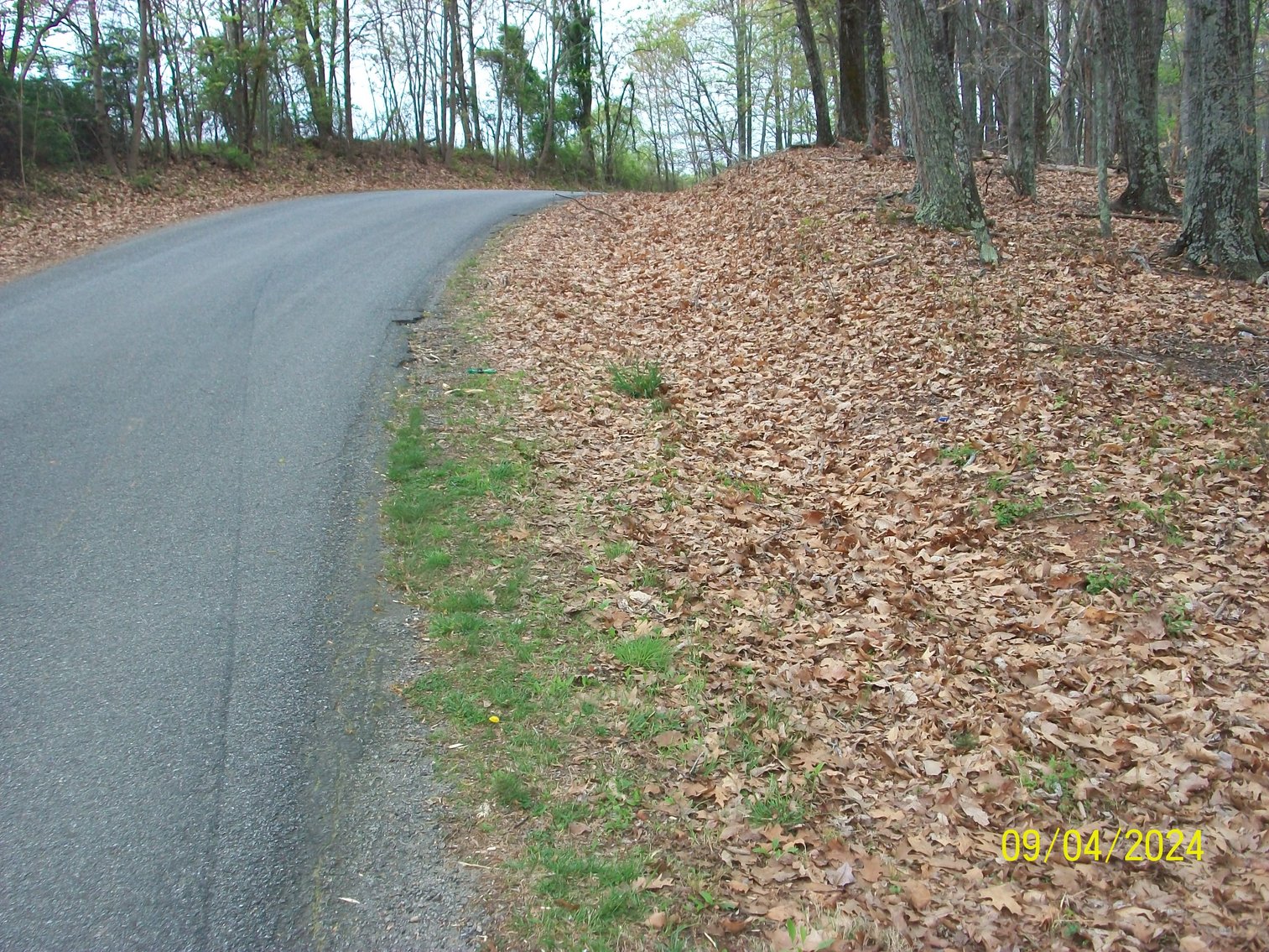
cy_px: 476
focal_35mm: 42
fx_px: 1540
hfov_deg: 44.8
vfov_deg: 34.4
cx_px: 634
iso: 80
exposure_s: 1/80
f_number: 3.2
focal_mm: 7.1
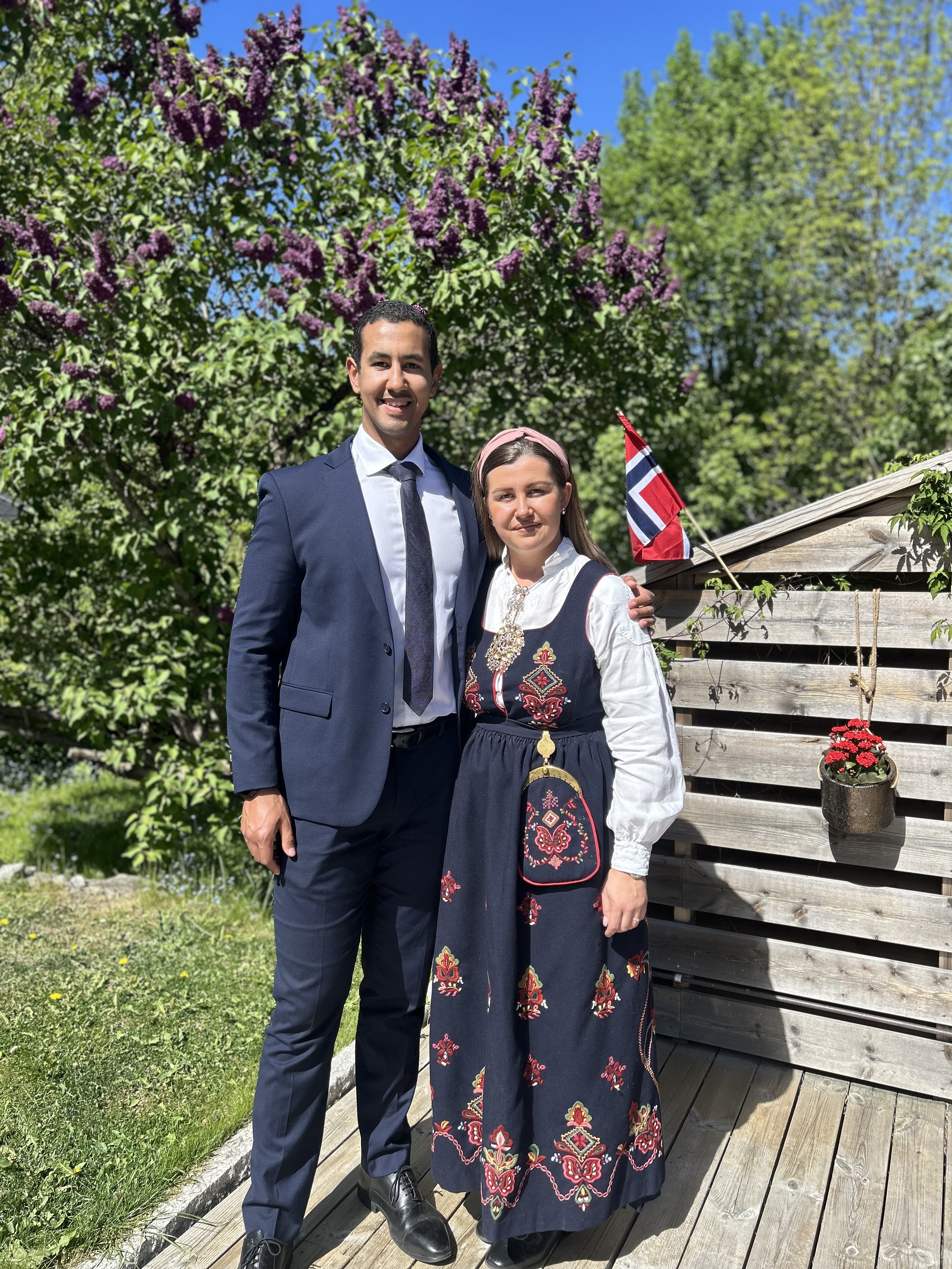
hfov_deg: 53.1
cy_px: 634
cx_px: 476
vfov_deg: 67.3
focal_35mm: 26
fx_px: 953
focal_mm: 5.7
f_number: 1.5
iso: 50
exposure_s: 1/3257
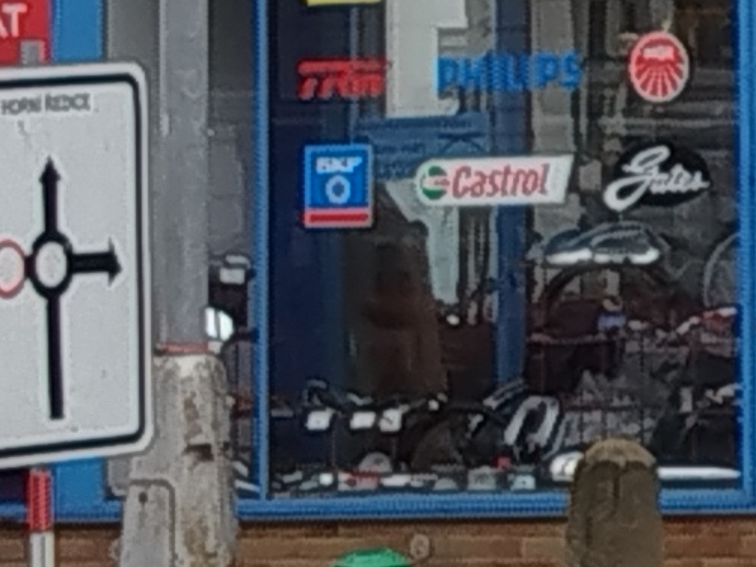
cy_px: -882
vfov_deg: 3.8
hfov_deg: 5.0
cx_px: 1717
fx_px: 8367
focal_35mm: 383
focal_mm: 5.31
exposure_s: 1/123
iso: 50
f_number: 1.7
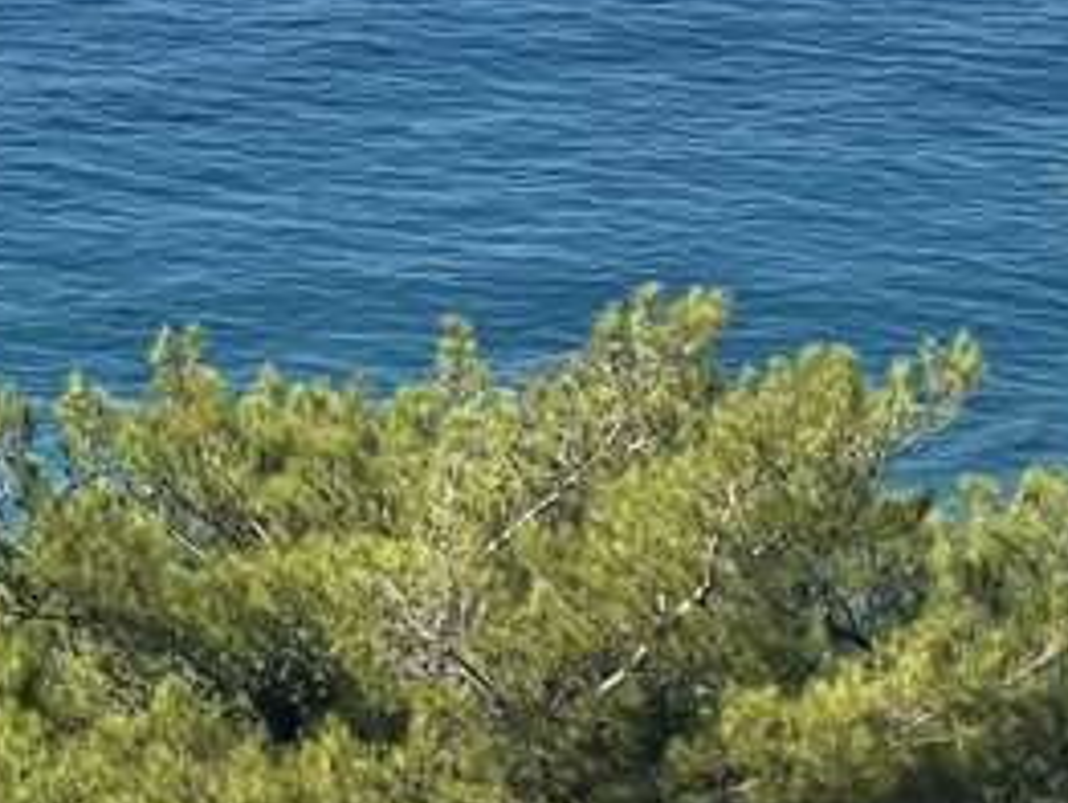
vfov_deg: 7.2
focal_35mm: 203
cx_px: 69
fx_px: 6269
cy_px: -326
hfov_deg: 9.7
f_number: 2
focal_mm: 6
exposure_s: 1/1546
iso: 25
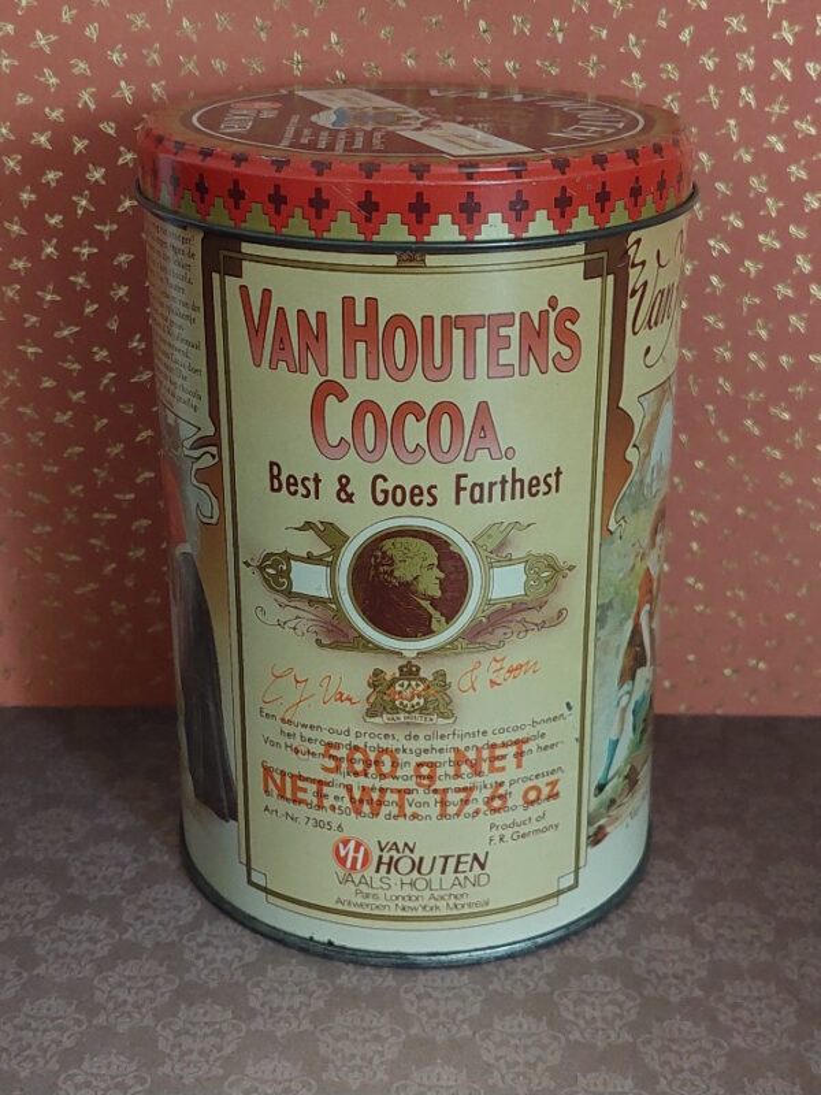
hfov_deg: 56.8
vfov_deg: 71.6
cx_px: 410
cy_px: 548
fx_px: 759
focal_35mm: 24
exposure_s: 1/50
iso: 500
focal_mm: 5.23
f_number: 1.8
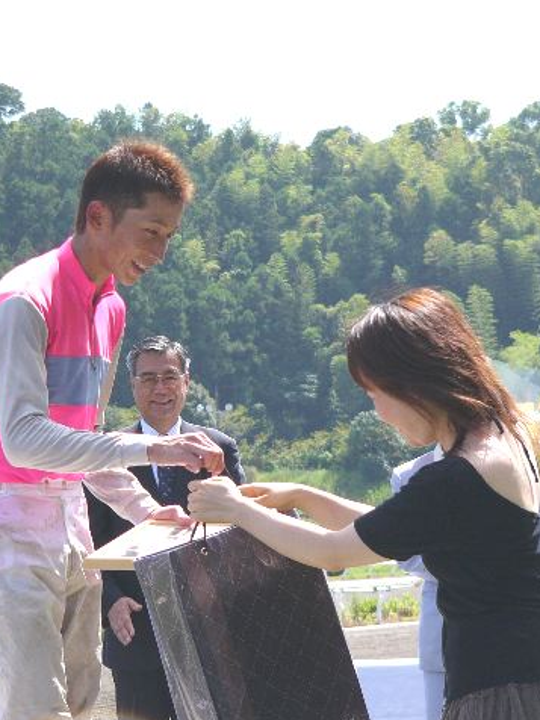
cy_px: 362
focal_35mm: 195
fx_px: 4056
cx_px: 206
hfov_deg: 7.6
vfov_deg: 10.1
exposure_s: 1/500
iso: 50
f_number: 4
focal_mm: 24.1
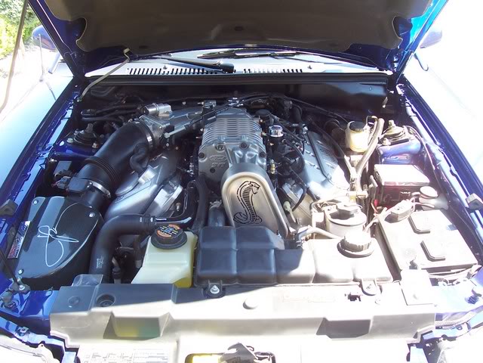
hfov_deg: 50.1
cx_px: 242
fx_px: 516
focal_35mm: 37
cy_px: 182
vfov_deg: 38.7
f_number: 2.8
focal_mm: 5.6
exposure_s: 1/90
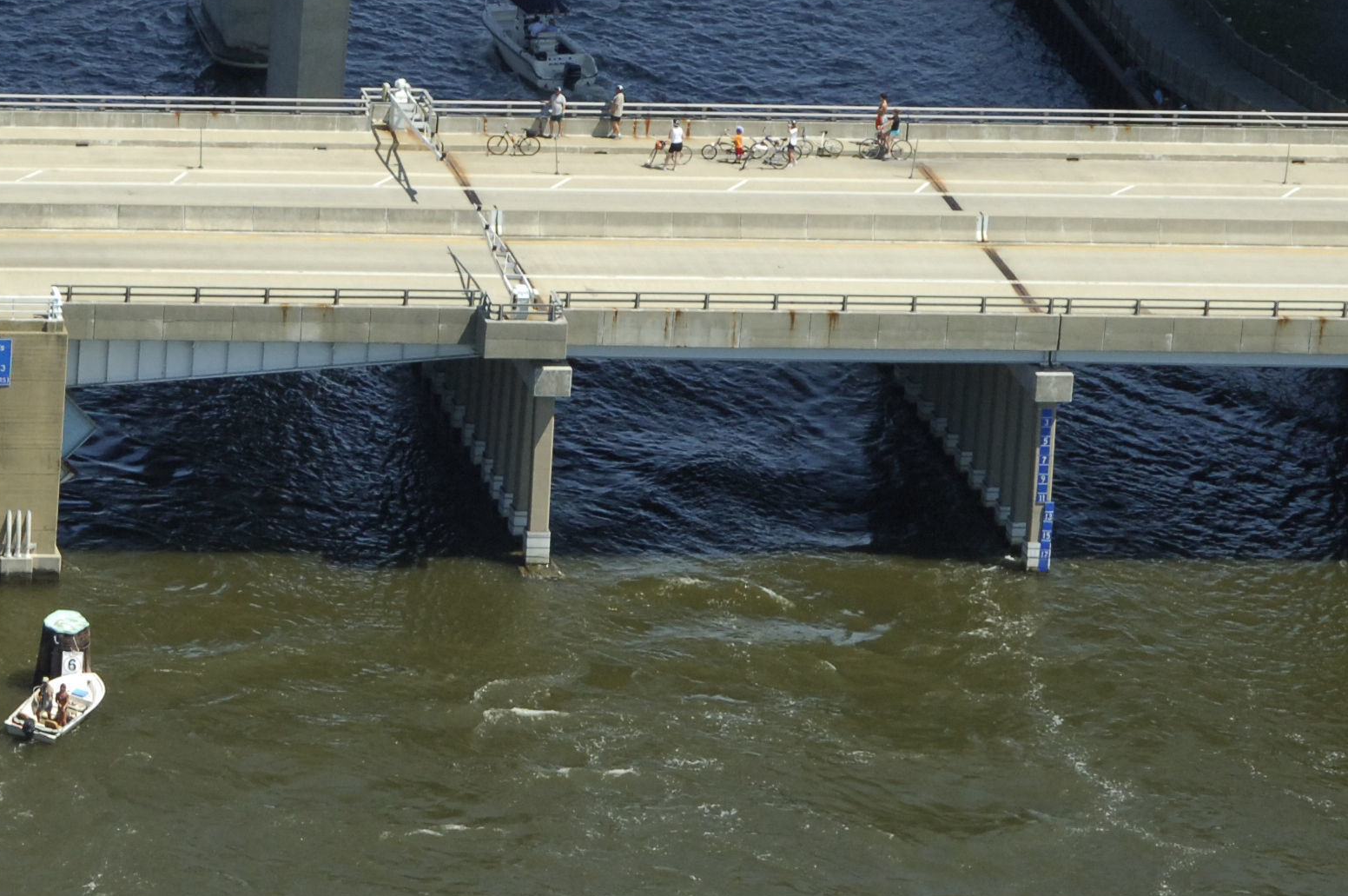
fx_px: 9612
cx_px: -291
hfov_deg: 7.9
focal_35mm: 257
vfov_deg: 5.3
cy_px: 169
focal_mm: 62
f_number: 10
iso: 400
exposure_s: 1/500
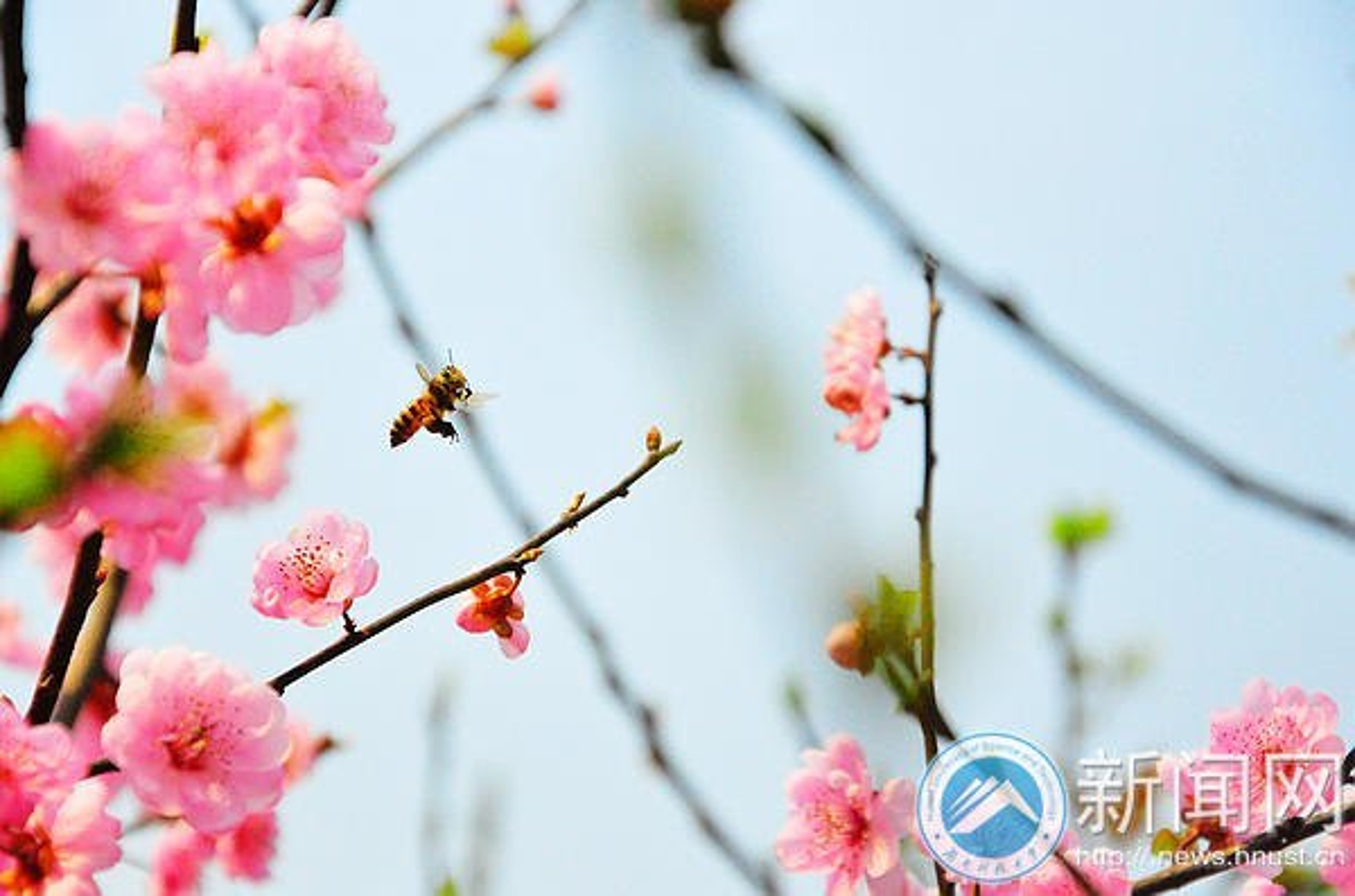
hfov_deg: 13.1
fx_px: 5914
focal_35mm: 158
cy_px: 448
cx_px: 678
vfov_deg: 8.7
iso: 2500
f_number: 5.6
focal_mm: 105
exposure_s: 1/8000
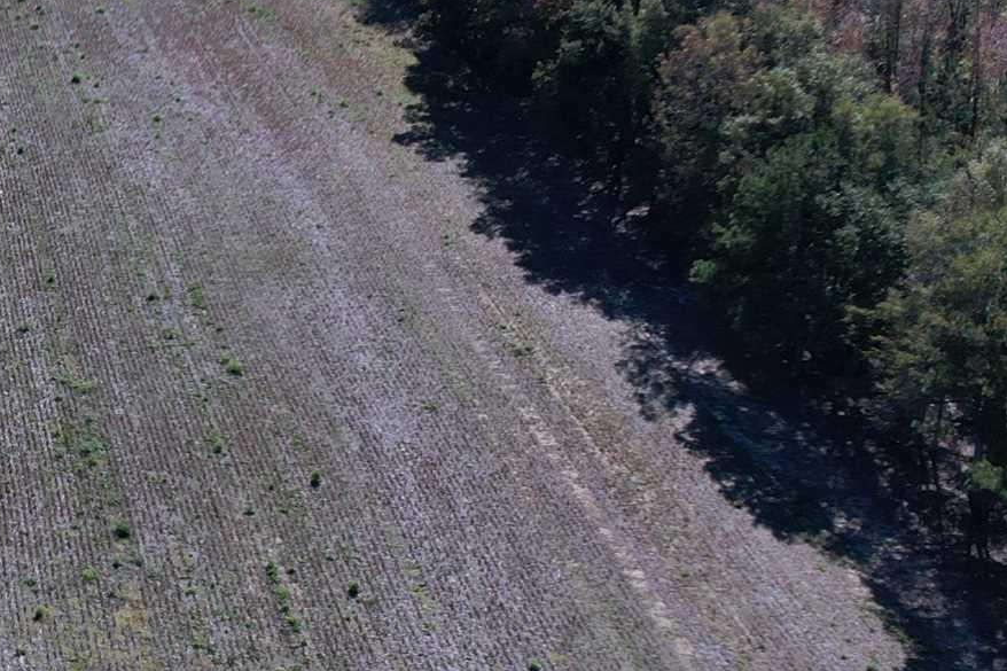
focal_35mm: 77
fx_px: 2153
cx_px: -92
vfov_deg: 17.7
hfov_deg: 24.6
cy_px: 287
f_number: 2.8
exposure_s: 1/2000
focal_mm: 8.38
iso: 100
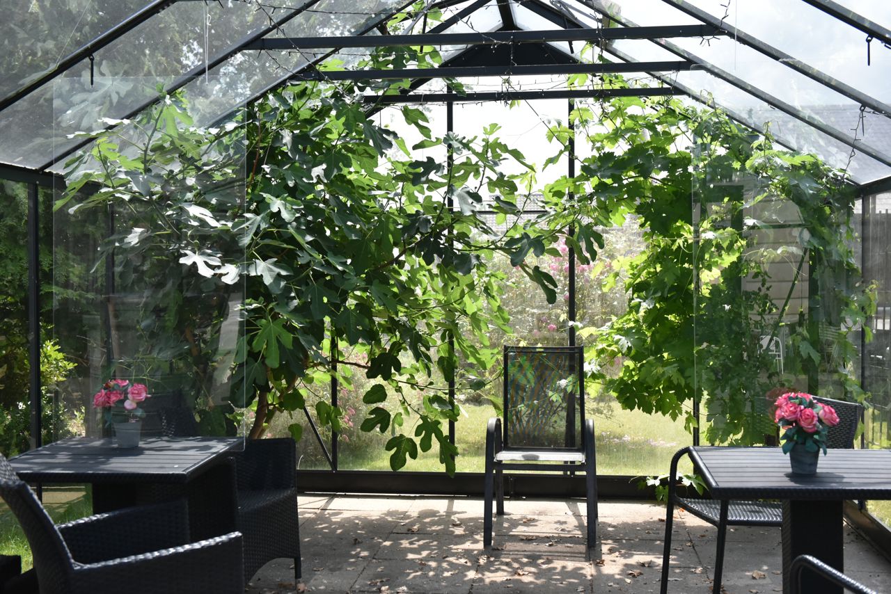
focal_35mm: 42
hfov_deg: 46.4
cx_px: 446
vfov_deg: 31.9
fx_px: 1040
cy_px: 297
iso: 3200
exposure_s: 1/4000
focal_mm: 42
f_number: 5
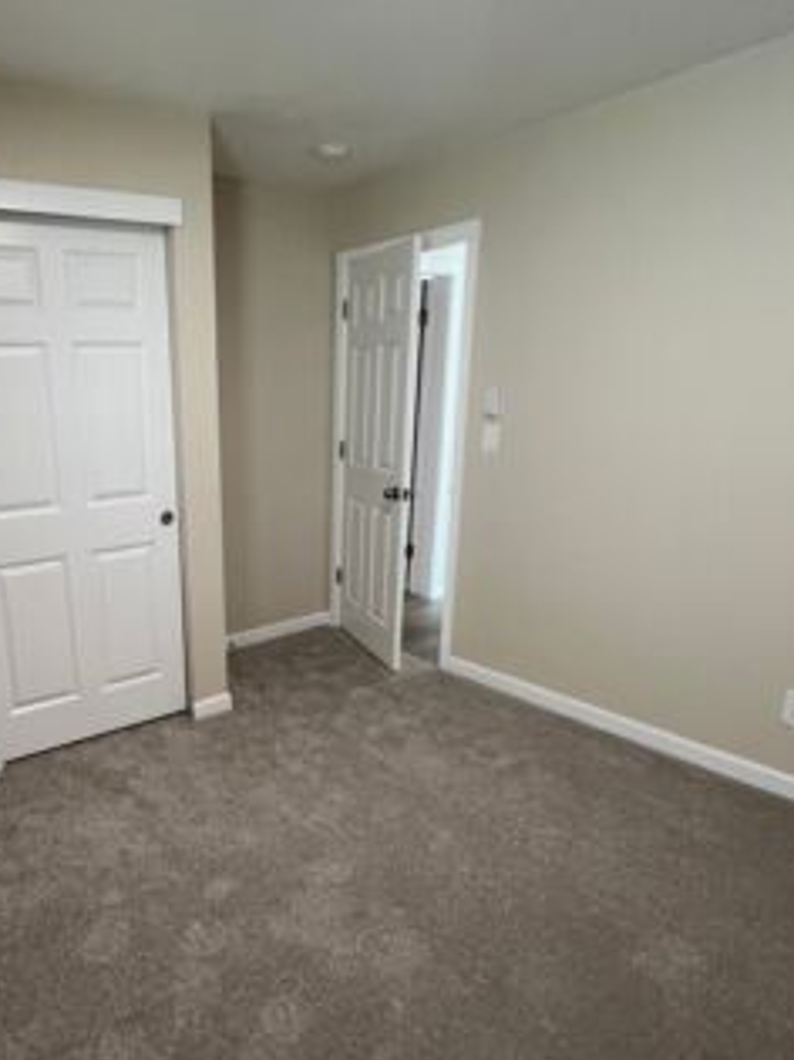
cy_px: 611
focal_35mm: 22
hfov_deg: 57.8
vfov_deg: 75.9
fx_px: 673
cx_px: 195
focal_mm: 1.57
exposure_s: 1/60
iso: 160
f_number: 1.8
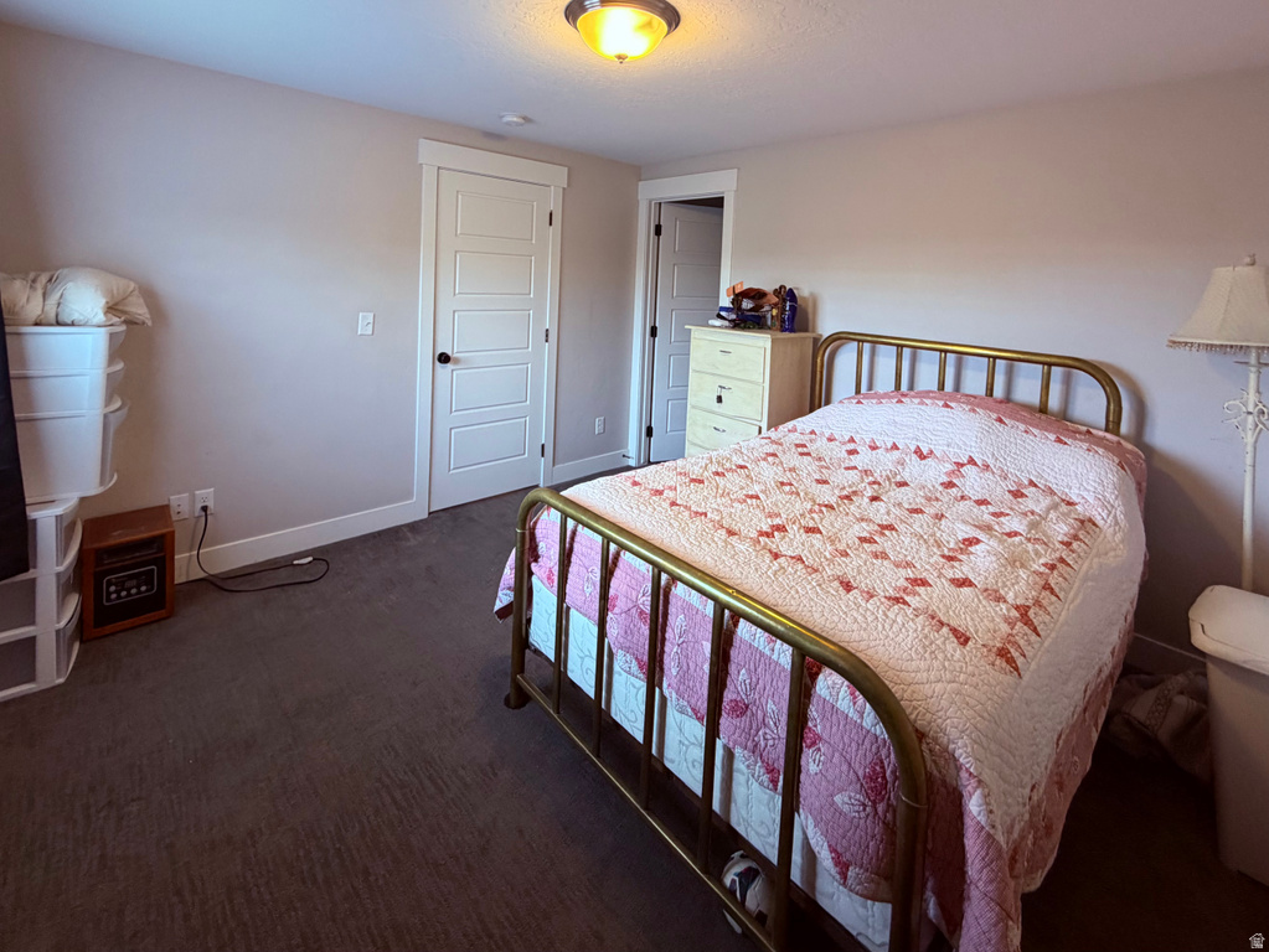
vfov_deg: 85.7
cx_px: 634
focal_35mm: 14
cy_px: 476
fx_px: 513
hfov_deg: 102.0
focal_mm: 2.22
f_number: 2.2
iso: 200
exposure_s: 1/60
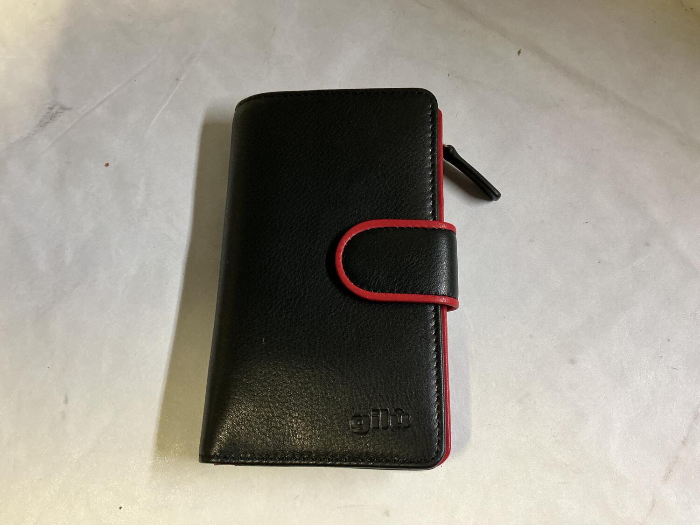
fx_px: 586
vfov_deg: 48.2
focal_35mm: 29
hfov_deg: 61.7
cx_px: 350
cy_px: 262
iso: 200
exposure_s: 1/50
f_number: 1.8
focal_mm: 3
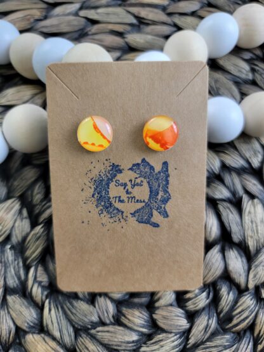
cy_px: 176
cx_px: 132
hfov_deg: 56.8
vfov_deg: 71.6
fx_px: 244
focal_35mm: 24
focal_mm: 6.7
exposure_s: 1/40
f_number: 1.8
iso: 250
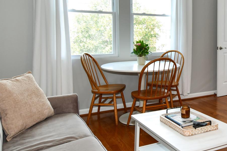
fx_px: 258
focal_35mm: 41
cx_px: 193
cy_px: 54
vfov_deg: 32.4
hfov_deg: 44.2
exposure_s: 1/80
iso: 200
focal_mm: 12
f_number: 4.5
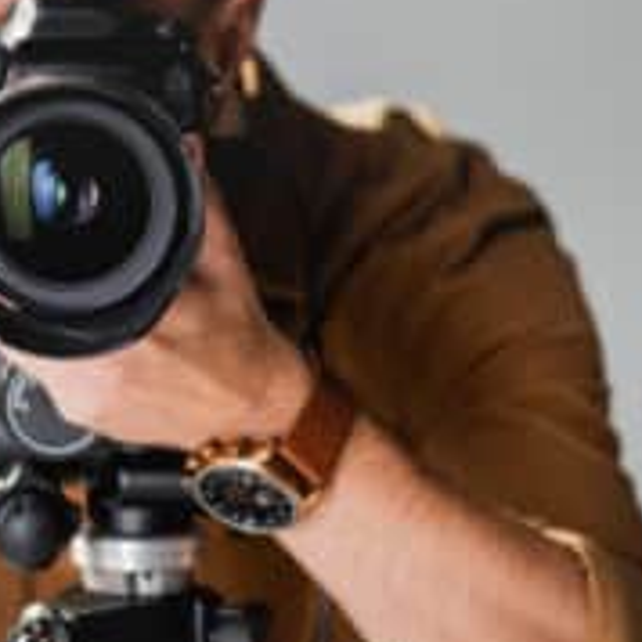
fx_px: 4092
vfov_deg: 9.0
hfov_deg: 9.0
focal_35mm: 195
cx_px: 249
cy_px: 242
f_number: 4
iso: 160
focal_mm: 105
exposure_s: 1/200
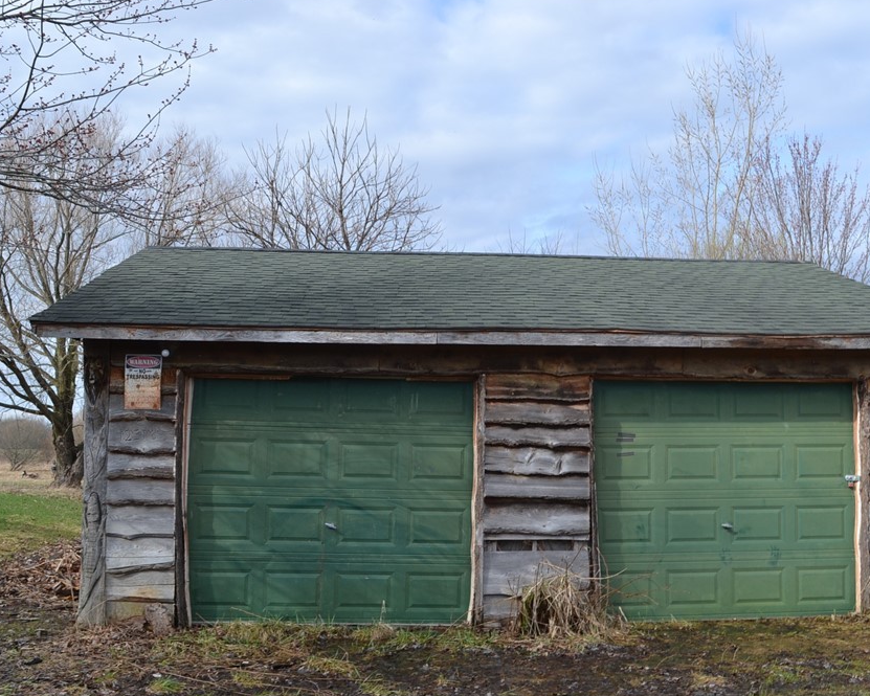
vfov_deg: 38.6
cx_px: 479
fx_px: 994
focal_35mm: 39
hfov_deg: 47.2
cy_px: 365
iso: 100
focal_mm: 21
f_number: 7.1
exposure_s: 1/200
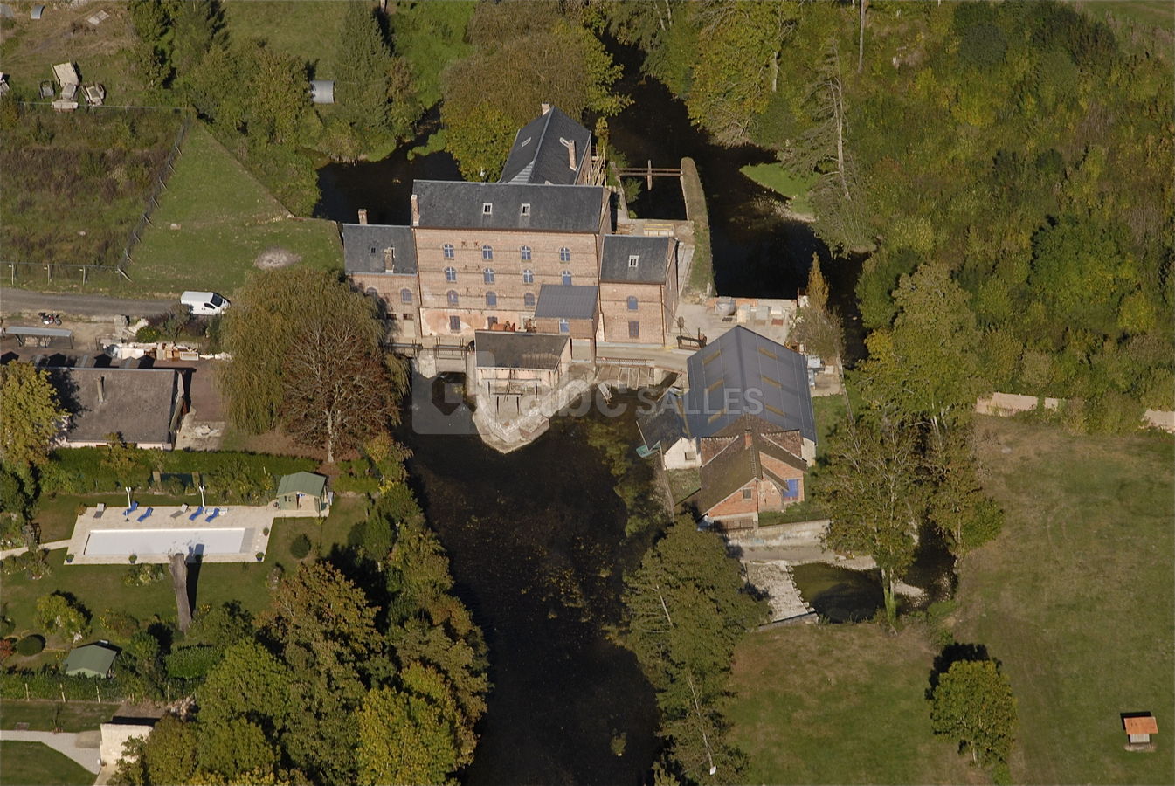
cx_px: 588
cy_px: 393
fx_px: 4656
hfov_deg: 14.4
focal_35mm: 142
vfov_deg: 9.7
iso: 200
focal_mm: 95
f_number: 10
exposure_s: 1/350
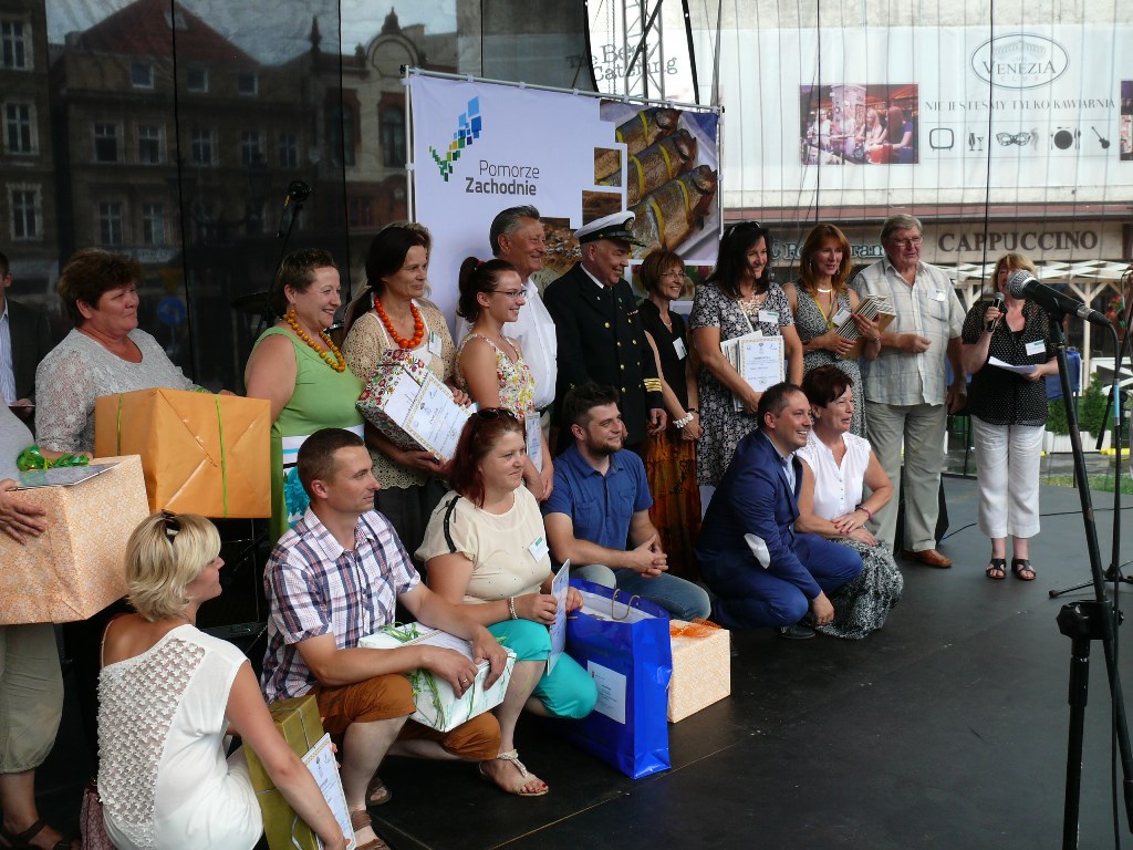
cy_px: 425
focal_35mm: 35
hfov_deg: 52.6
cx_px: 566
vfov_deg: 40.7
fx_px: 1146
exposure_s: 1/125
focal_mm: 7.4
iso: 100
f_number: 4
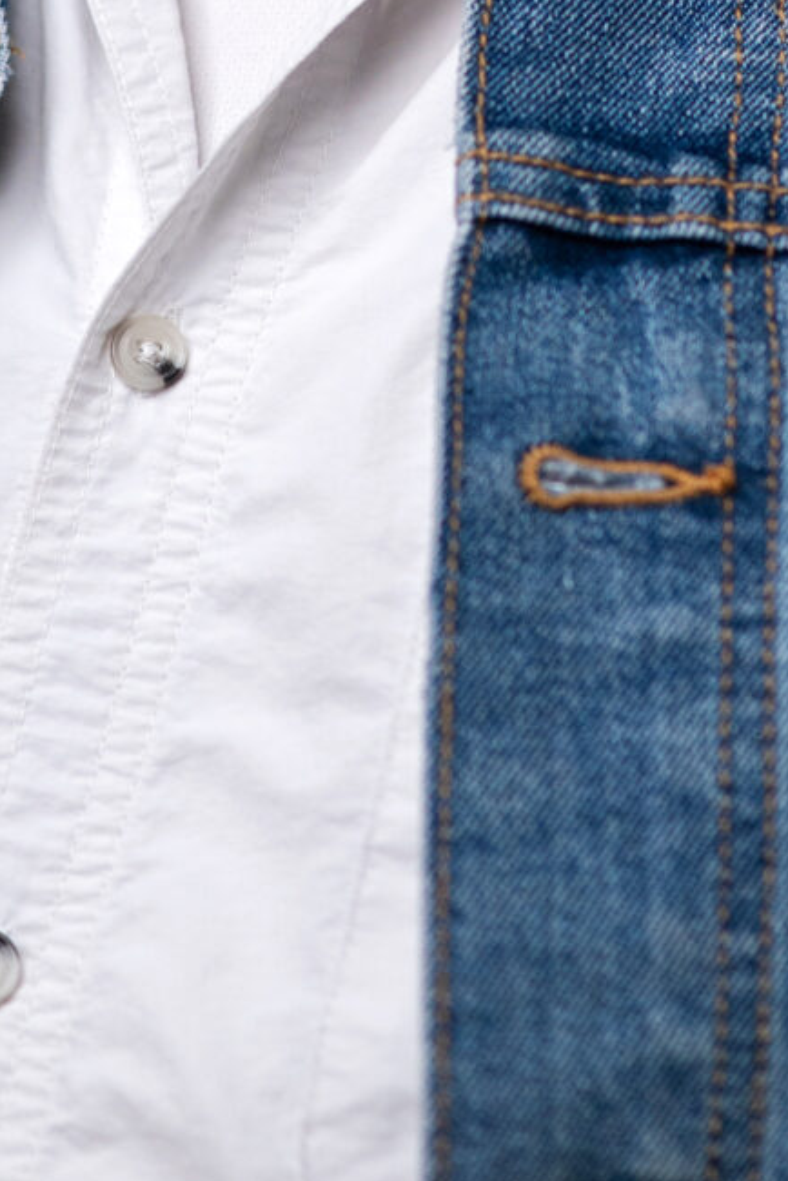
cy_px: -464
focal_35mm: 334
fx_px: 10965
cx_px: 587
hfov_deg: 4.1
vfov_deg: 6.1
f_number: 2
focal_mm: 85
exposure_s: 1/80
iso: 320
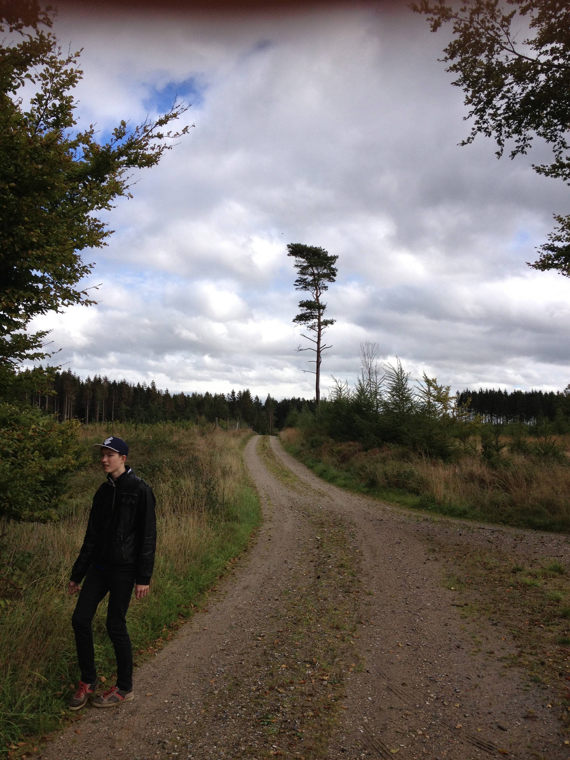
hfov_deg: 40.7
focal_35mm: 35
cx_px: 285
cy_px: 380
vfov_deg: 52.6
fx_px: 768
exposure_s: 1/1314
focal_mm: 4.28
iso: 50
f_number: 2.4
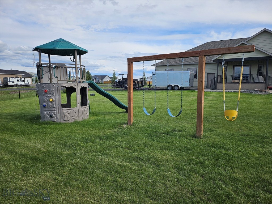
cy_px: 102
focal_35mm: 24
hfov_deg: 71.6
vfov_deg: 56.8
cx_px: 136
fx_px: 189
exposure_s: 1/4408
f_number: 1.8
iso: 50
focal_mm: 5
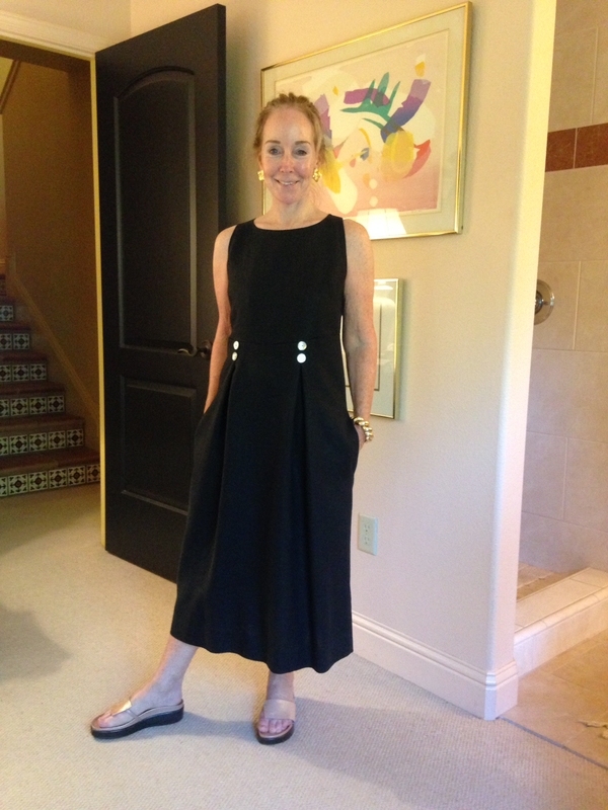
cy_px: 405
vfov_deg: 55.4
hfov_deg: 42.9
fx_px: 773
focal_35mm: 33
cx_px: 304
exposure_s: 1/15
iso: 400
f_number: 2.4
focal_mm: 4.12
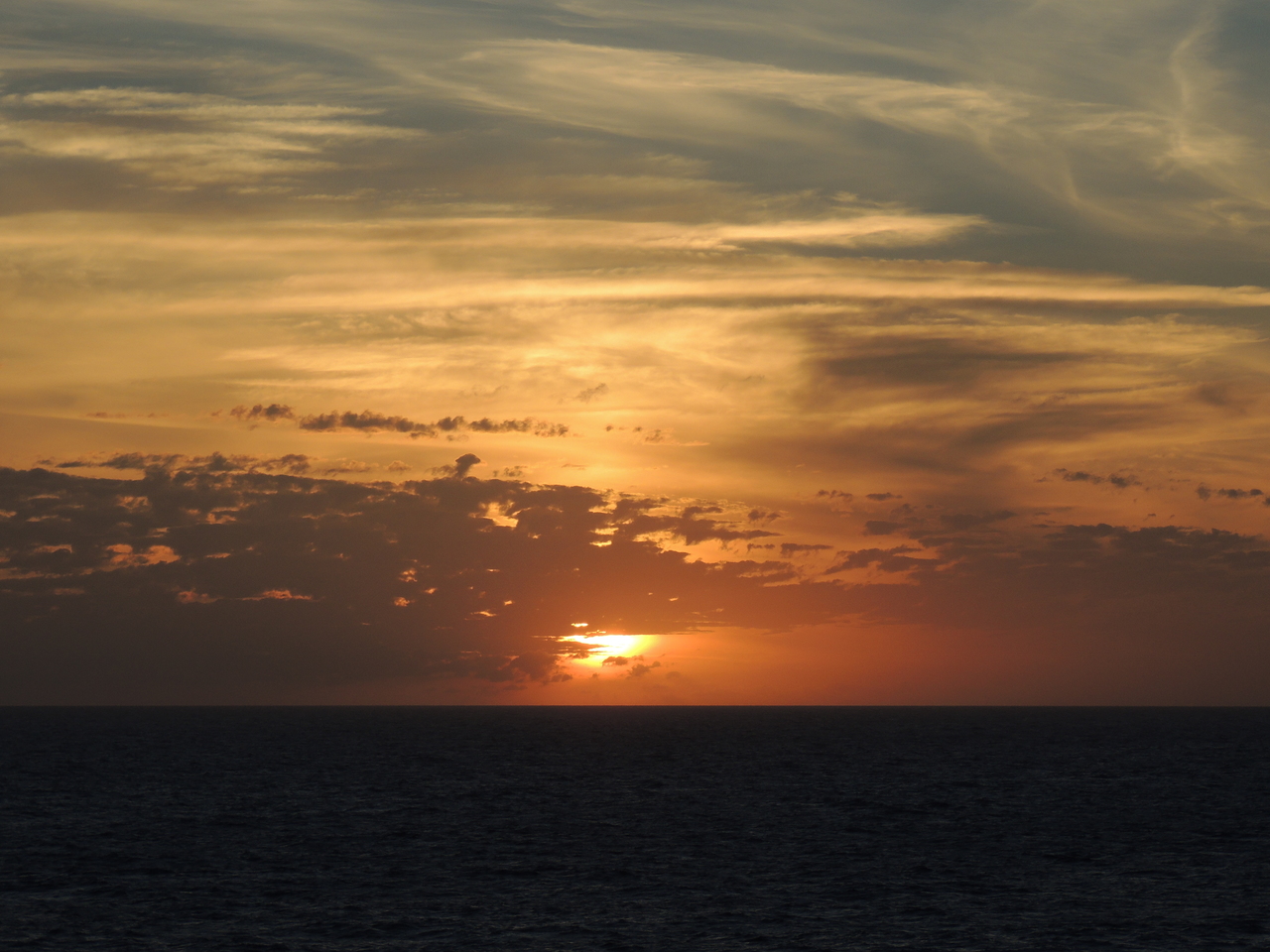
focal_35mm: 145
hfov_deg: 13.6
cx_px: 635
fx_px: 5320
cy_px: 476
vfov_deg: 10.2
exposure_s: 1/800
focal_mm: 25.8
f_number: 4.4
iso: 100
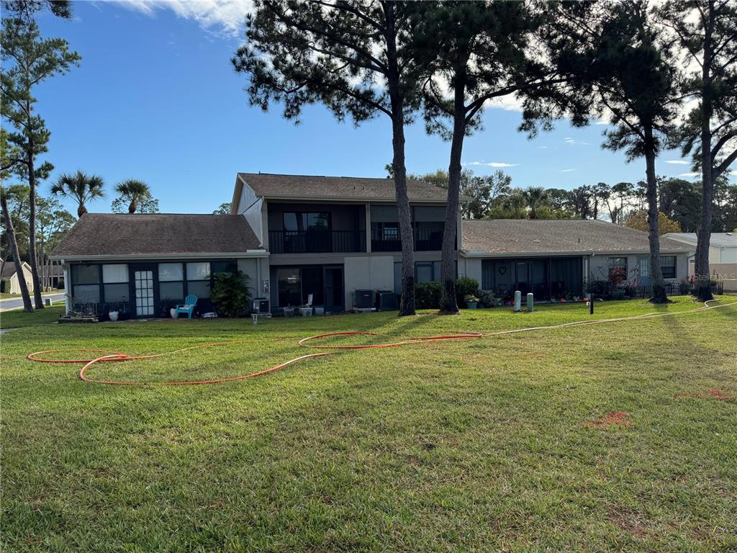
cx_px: 368
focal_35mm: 24
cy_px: 276
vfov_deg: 56.8
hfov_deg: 71.6
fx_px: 511
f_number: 1.78
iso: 80
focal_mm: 6.76
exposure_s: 1/2959
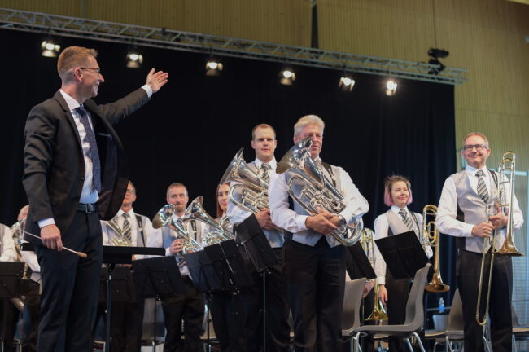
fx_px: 734
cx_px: 264
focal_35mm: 50
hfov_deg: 39.6
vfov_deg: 26.9
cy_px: 176
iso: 400
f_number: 2.5
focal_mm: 50
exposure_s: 1/160
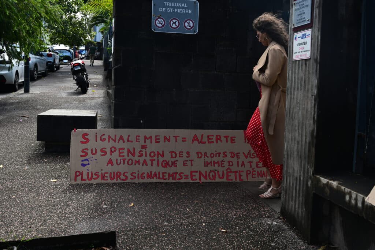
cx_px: 188
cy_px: 125
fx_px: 427
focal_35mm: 41
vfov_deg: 32.6
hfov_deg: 47.4
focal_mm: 41
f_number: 6.3
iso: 200
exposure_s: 1/250
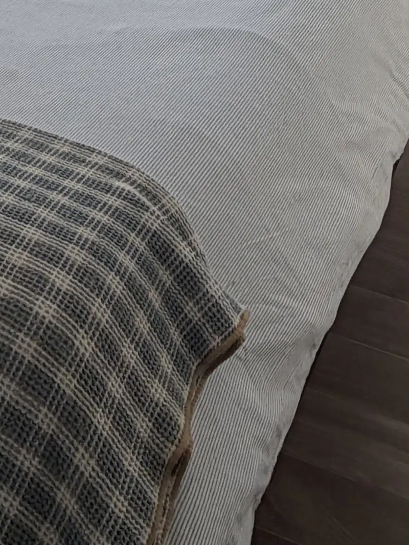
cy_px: -364
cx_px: 82
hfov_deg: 19.4
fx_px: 1181
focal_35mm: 75
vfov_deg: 20.5
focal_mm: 2.22
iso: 50
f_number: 2.2
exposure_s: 1/502
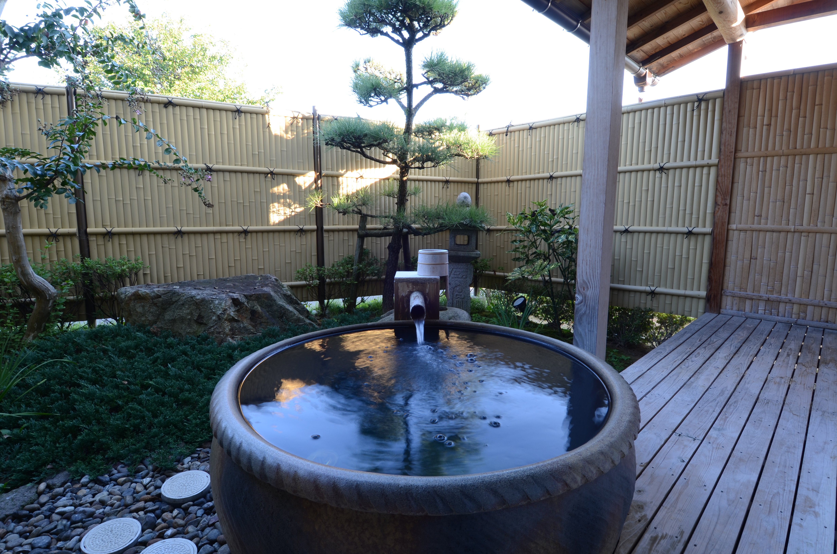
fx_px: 418
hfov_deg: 90.1
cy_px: 277
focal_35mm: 18
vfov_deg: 67.1
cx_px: 418
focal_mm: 12
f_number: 10
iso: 100
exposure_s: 1/6
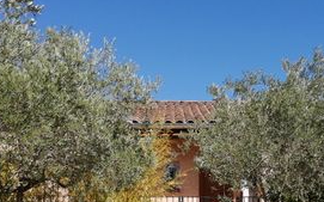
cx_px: 208
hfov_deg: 33.3
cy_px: 178
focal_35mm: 61
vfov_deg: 20.9
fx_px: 538
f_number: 1.8
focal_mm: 3.6
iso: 50
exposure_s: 1/2667
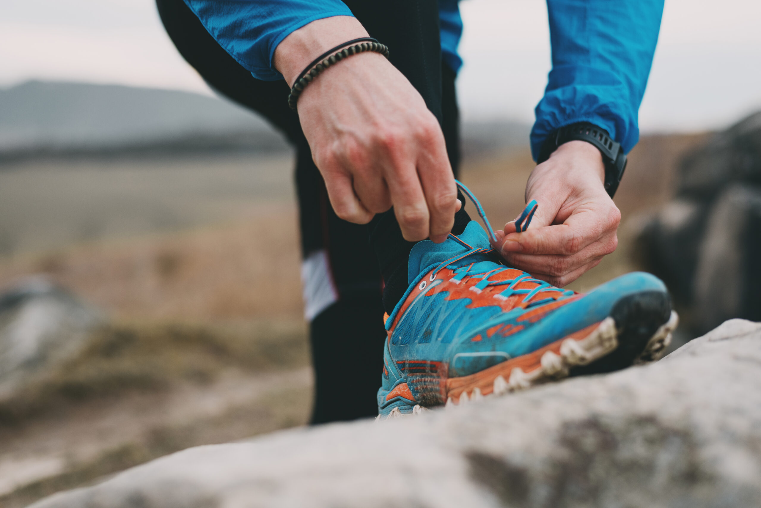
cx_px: 380
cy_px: 254
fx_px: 1057
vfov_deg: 27.0
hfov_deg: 39.6
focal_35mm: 50
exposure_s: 1/1250
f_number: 2.8
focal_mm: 50
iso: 400
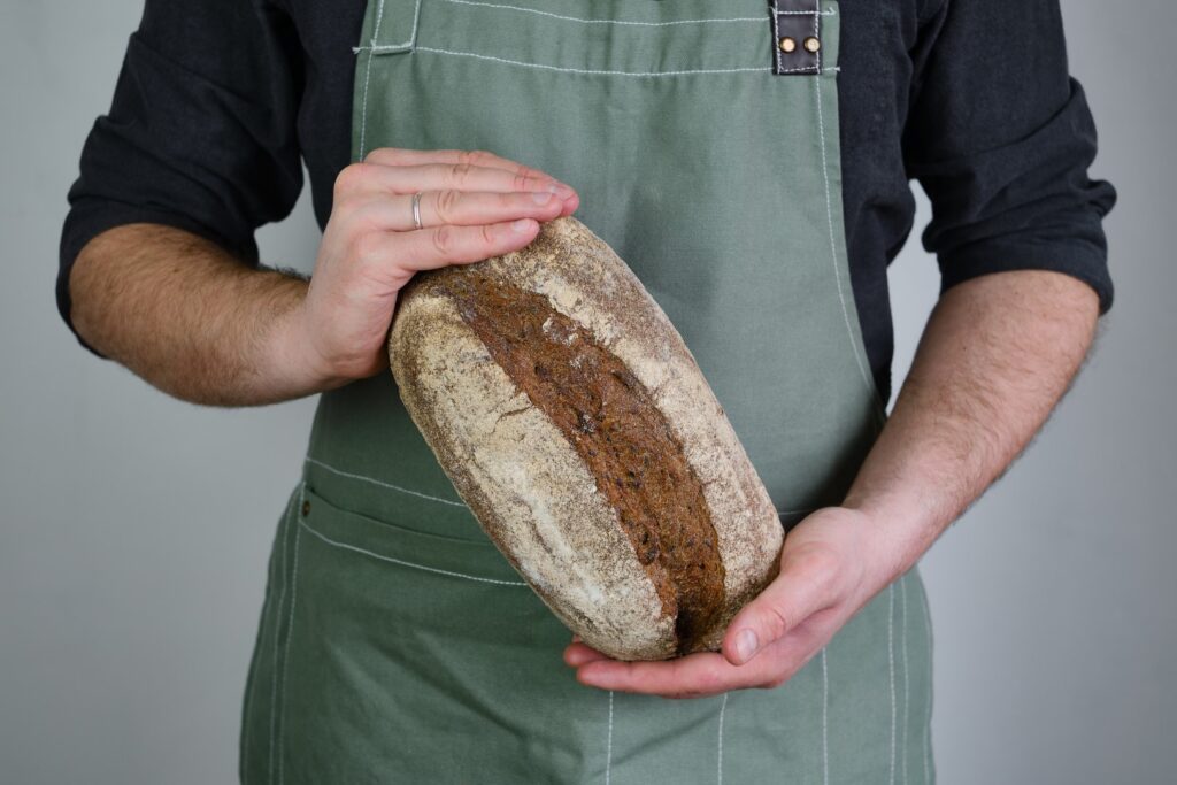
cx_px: 588
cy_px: 392
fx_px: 1733
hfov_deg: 37.5
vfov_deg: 25.5
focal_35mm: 53
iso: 160
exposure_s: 1/60
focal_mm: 35
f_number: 4
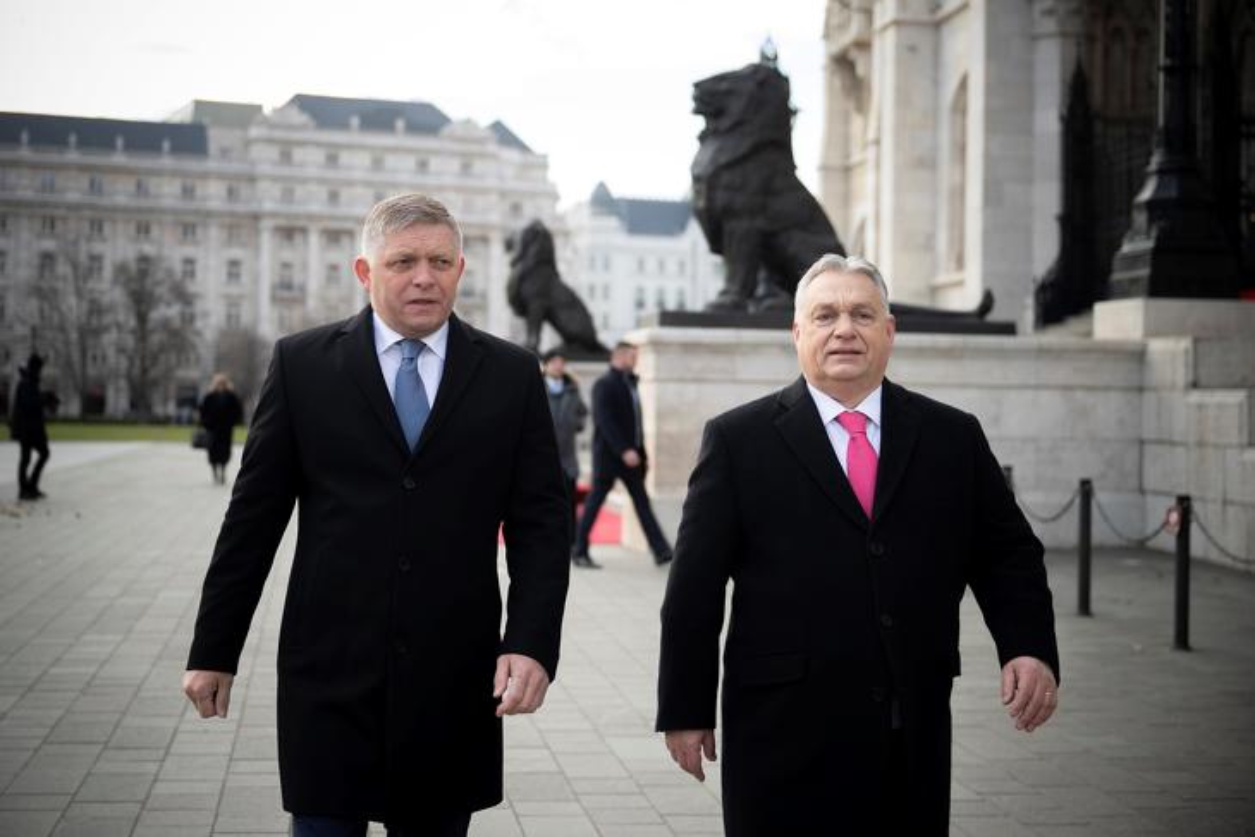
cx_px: 628
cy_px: 418
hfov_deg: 38.2
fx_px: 1813
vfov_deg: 26.0
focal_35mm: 52
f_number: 2.8
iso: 200
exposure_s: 1/640
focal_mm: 52
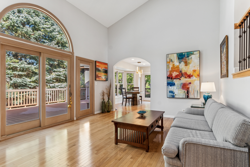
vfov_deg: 67.4
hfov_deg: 90.0
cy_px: 84
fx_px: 125
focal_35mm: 18
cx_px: 125
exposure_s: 1/13
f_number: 8
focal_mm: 12
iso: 250
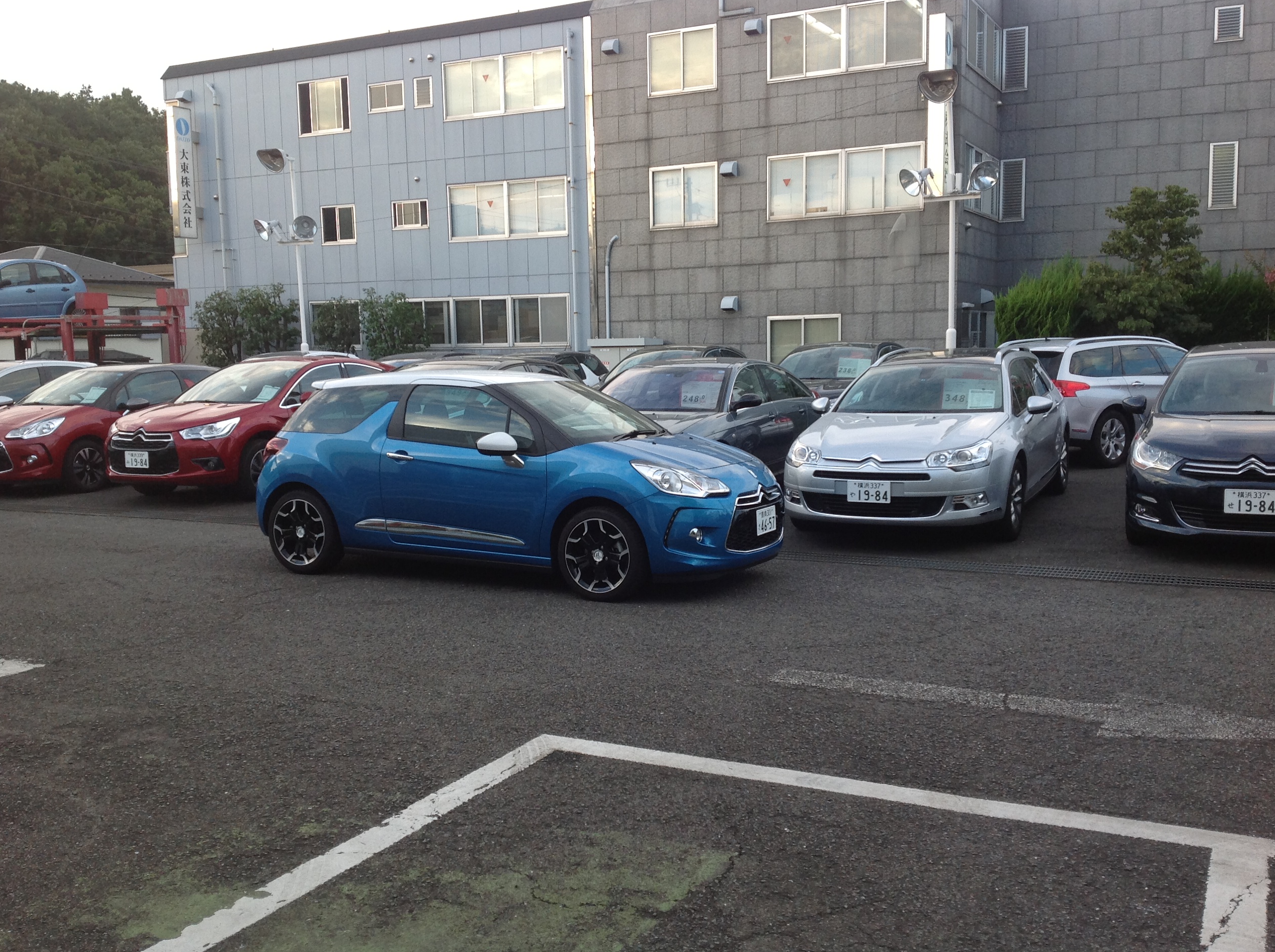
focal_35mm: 36
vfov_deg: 39.6
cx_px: 644
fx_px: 1324
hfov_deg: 51.4
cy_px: 480
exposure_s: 1/144
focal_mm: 4.28
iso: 50
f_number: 2.4
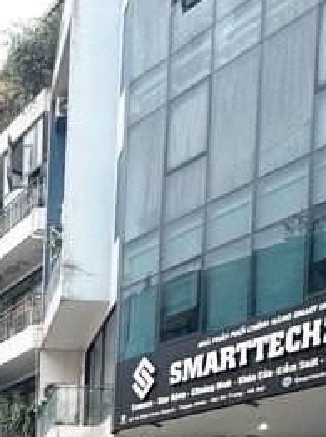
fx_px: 692
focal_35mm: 55
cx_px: -74
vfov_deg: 27.0
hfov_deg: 23.9
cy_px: 620
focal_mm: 2.22
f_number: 2.2
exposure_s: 1/99
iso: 64
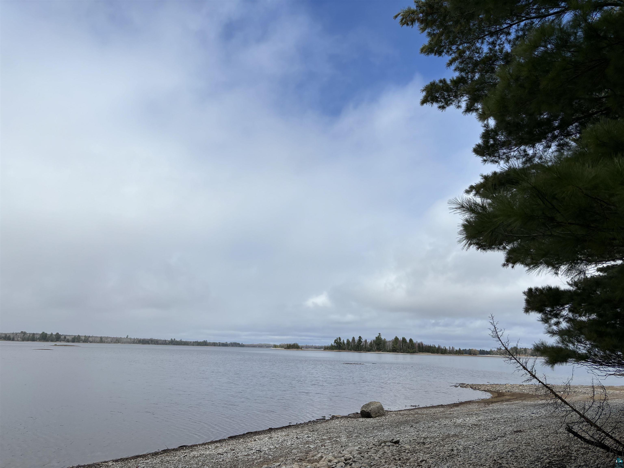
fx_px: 469
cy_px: 234
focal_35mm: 26
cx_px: 312
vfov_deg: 53.1
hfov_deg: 67.3
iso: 50
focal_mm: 5.96
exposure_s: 1/6711
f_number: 1.6
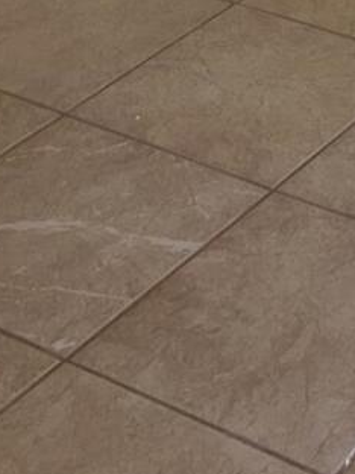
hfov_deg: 11.1
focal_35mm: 128
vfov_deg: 12.3
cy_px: -646
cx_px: 561
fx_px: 1750
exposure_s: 1/120
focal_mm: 5.7
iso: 64
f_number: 1.5
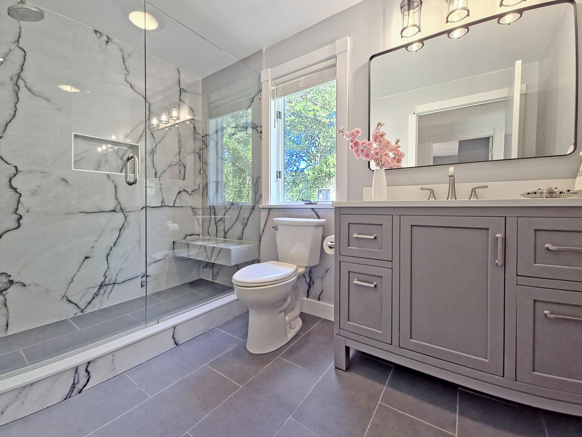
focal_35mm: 13
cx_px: 291
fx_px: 219
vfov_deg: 89.9
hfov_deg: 106.2
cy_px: 218
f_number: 2.2
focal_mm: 2.2
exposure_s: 1/60
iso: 160
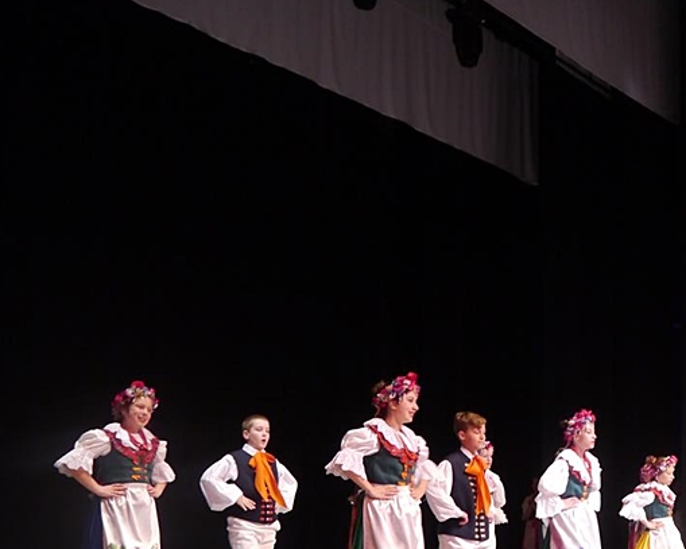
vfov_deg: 27.0
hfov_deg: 32.3
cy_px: 447
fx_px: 1116
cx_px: 631
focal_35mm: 55
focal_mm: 14
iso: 800
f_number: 3.5
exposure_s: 1/40
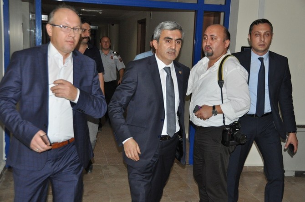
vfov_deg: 26.4
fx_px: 432
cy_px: 101
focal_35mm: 51
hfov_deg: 38.9
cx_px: 152
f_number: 4.2
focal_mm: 34
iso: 800
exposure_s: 1/200
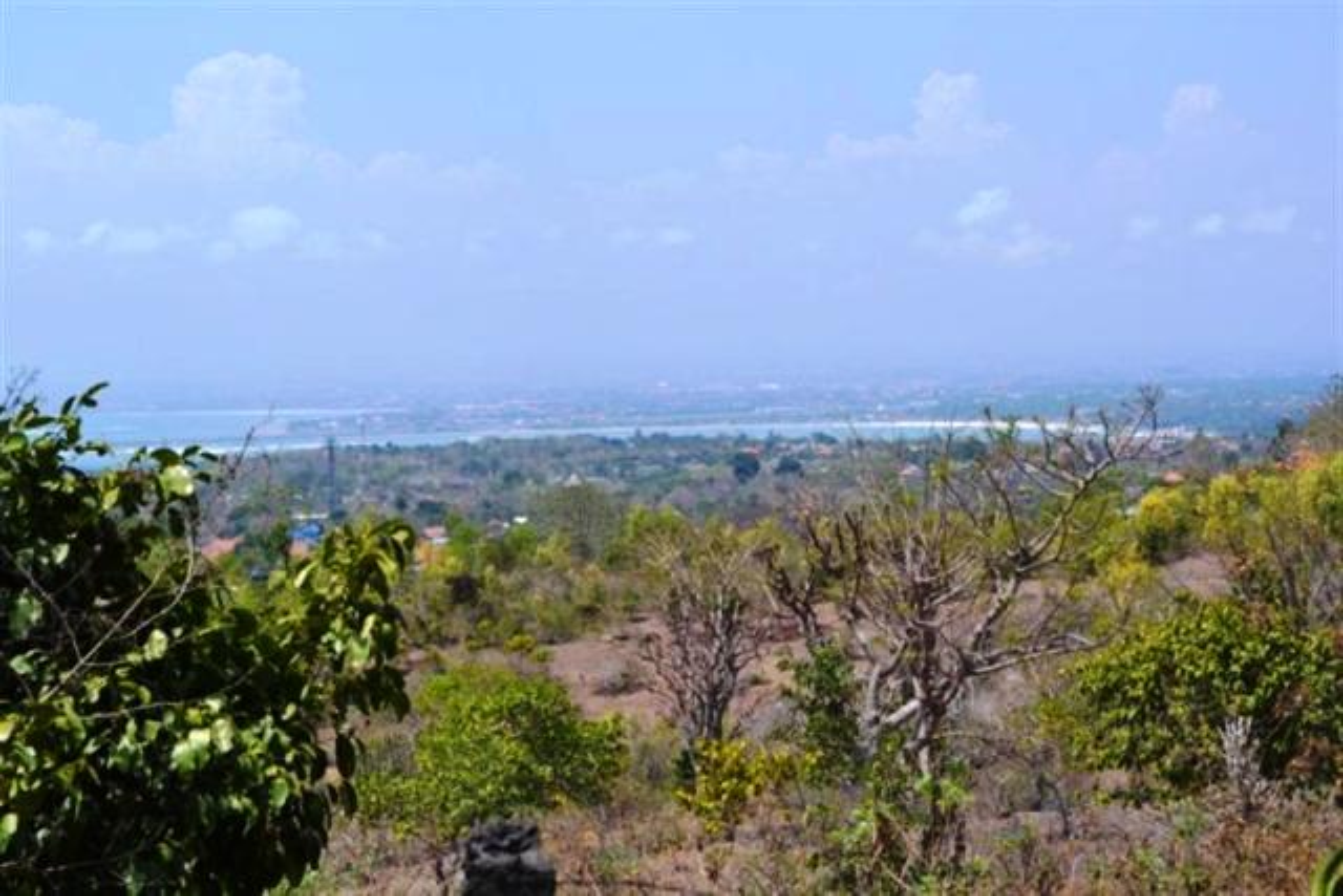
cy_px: 448
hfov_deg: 24.6
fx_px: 3078
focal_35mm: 82
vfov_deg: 16.6
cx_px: 672
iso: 100
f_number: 8
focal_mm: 55
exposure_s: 1/250
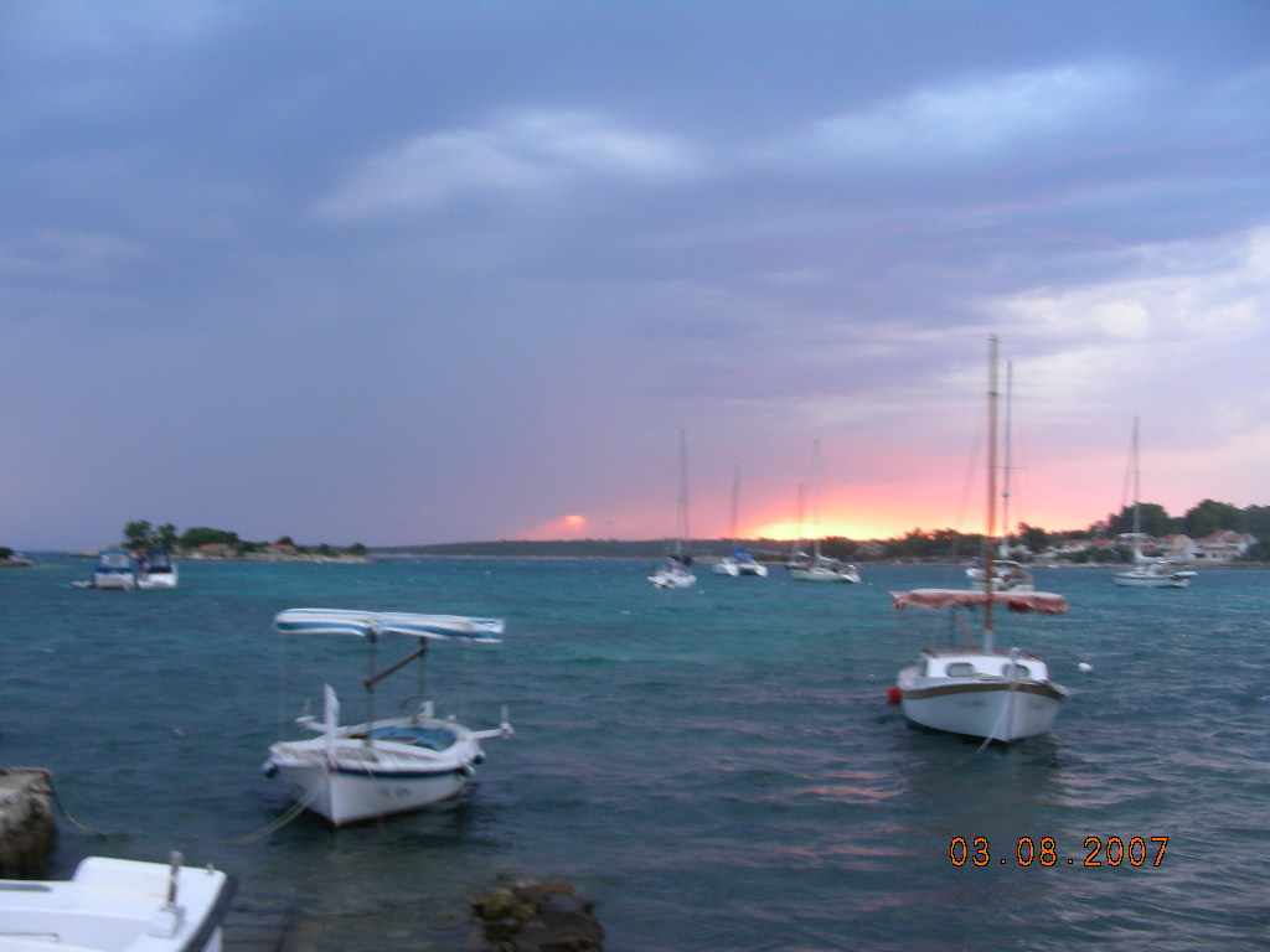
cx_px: 635
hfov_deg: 49.0
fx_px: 1394
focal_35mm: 38
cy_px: 476
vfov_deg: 37.7
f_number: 3.5
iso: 50
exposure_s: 1/4.2
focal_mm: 6.3
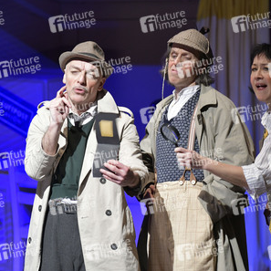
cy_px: 136
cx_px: 176
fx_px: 2285
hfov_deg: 6.8
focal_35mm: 258
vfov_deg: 6.8
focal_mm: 200
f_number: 4.5
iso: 2500
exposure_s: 1/160
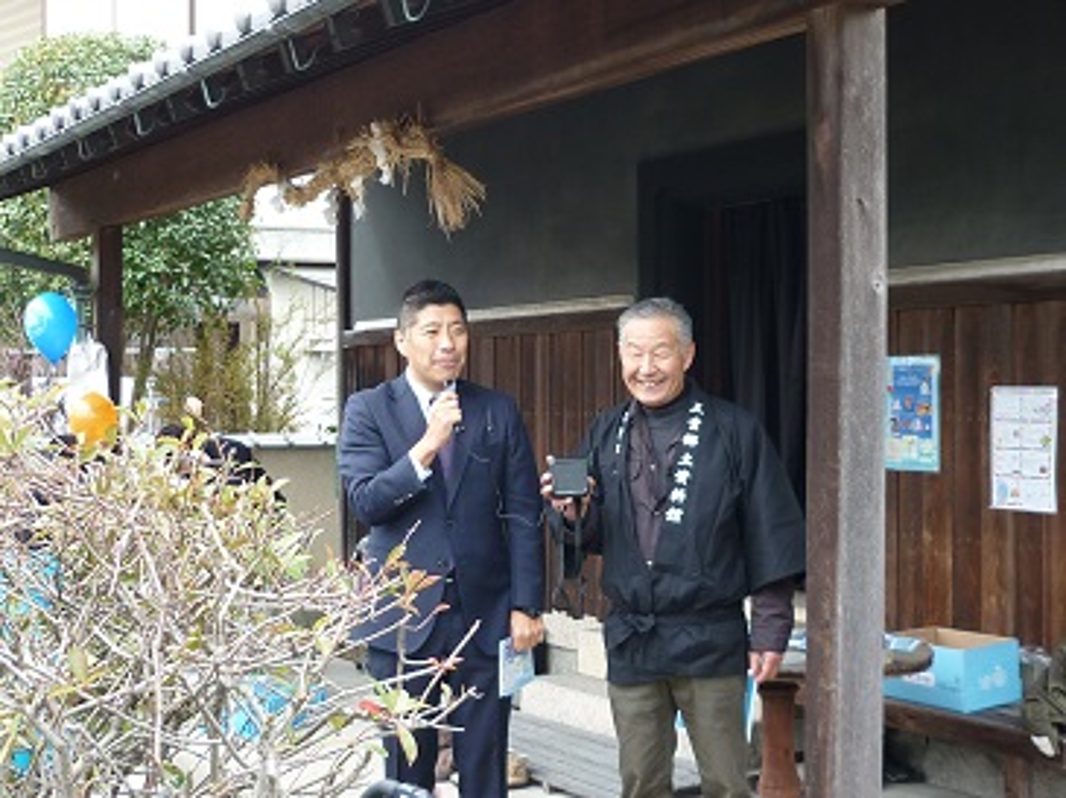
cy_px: 399
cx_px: 533
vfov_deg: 26.5
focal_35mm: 55
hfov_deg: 35.0
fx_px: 1692
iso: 80
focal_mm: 5.5
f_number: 2.8
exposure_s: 1/40
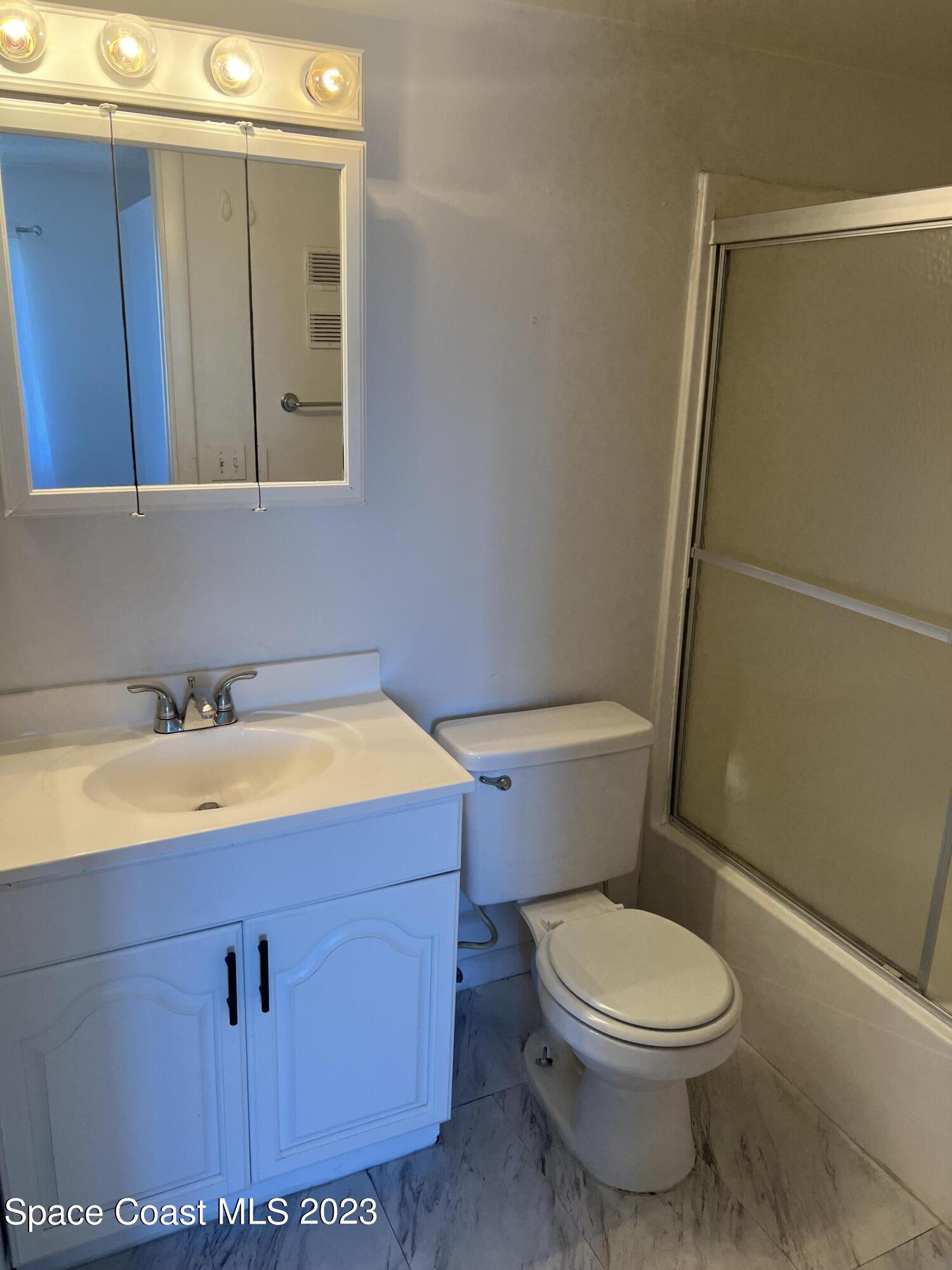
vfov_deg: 67.3
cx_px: 476
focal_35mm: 26
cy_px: 635
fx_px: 953
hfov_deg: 53.1
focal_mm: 5.7
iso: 80
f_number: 1.5
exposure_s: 1/120
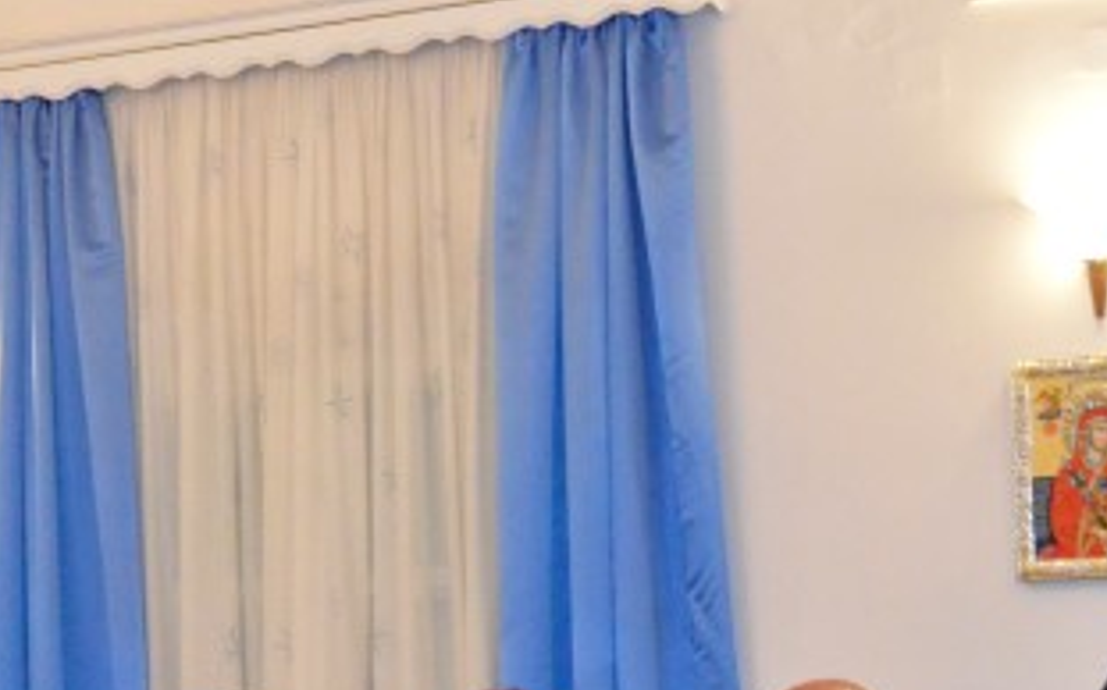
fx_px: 4101
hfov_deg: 15.3
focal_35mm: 136
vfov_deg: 9.5
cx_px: 185
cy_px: 733
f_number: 6.3
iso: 6400
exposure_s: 1/125
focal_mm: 36
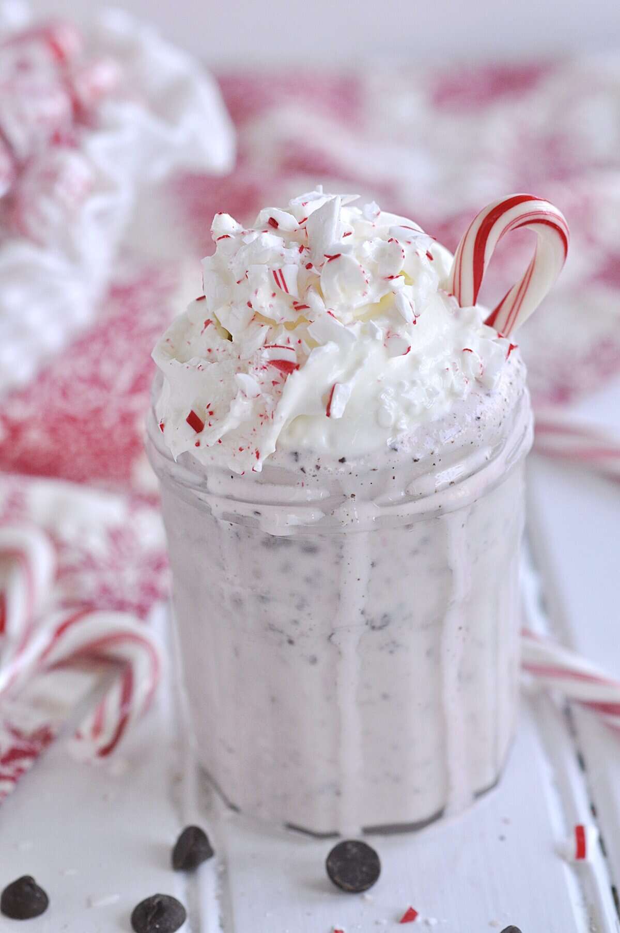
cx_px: 310
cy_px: 466
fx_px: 3302
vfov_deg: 16.1
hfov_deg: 10.7
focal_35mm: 128
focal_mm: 85
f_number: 4.5
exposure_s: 1/125
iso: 640
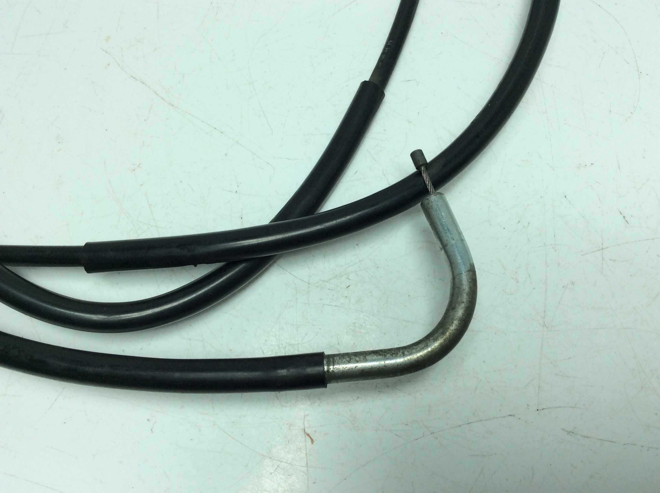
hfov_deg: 56.9
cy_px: 246
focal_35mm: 32
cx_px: 330
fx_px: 609
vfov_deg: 44.1
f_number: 2.4
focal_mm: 3.3
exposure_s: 1/457
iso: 32
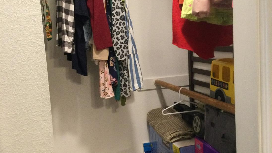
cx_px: 136
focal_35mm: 46
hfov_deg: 44.6
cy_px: 76
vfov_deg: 26.0
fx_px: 332
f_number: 2.4
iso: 200
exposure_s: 1/20
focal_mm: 3.3
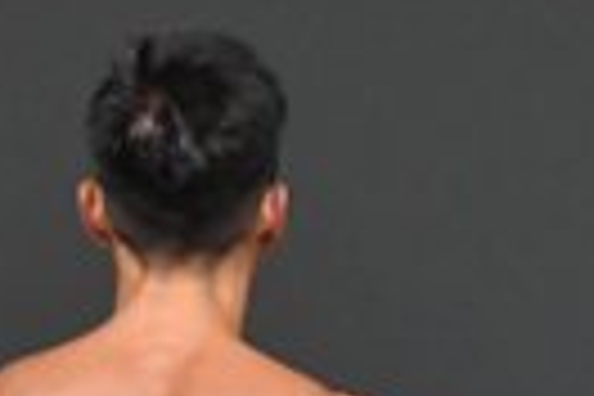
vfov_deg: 0.7
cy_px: 1030
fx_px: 30457
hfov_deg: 1.1
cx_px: 344
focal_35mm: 1846
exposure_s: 1/400
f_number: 5.6
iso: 4000
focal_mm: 210
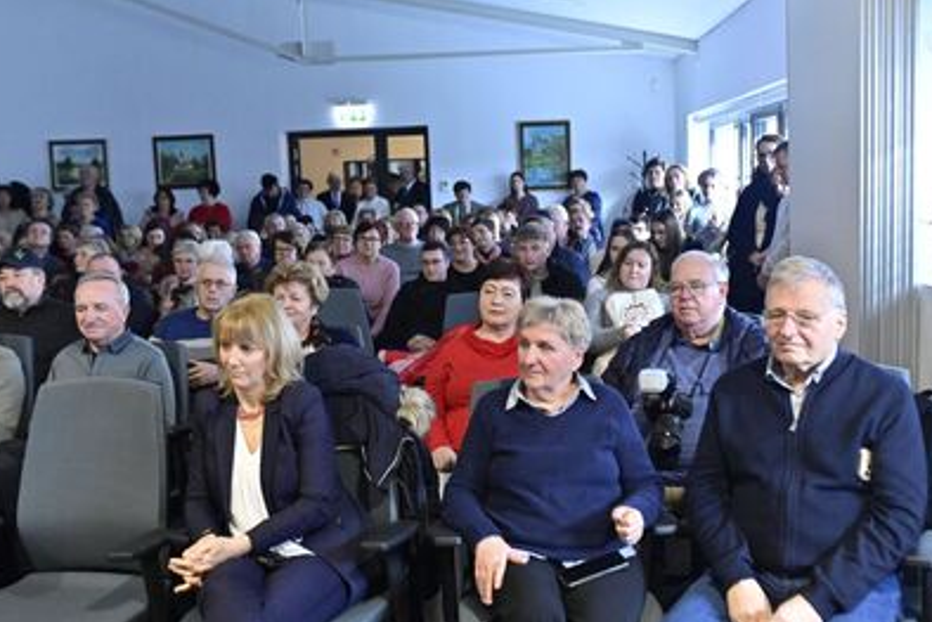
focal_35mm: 40
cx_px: 494
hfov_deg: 48.4
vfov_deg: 33.4
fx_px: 1036
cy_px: 315
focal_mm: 35
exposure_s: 1/160
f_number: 3.2
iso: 5000
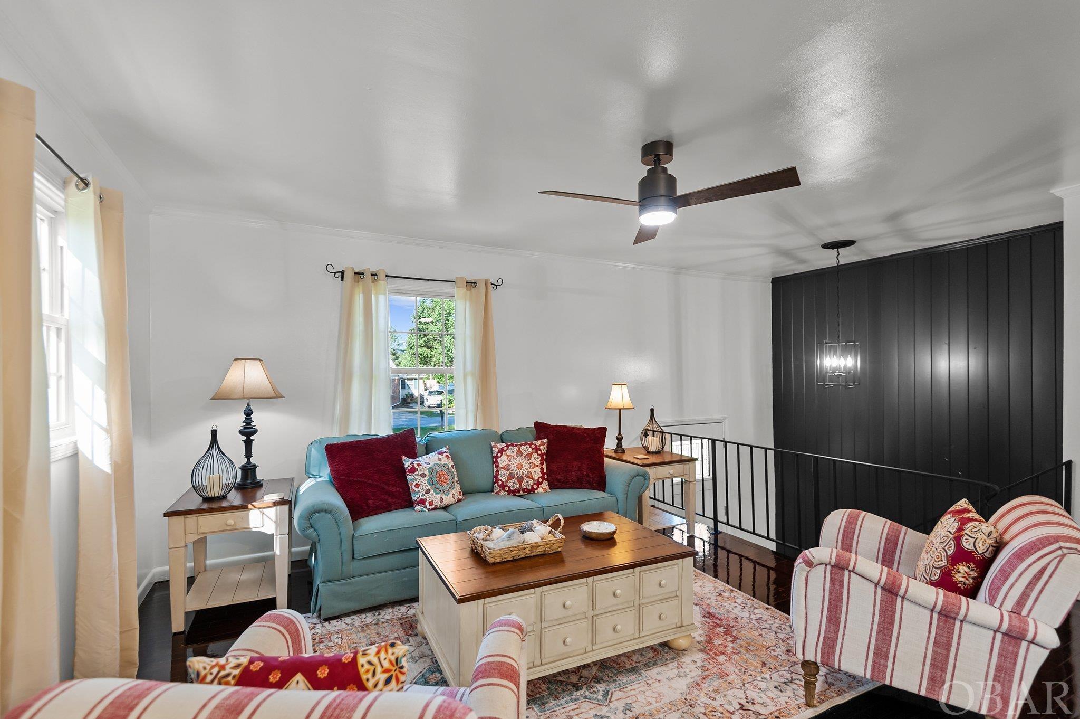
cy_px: 360
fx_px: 480
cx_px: 540
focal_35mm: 16
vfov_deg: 73.7
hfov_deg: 96.8
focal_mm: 16
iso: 400
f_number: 4
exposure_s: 1/25
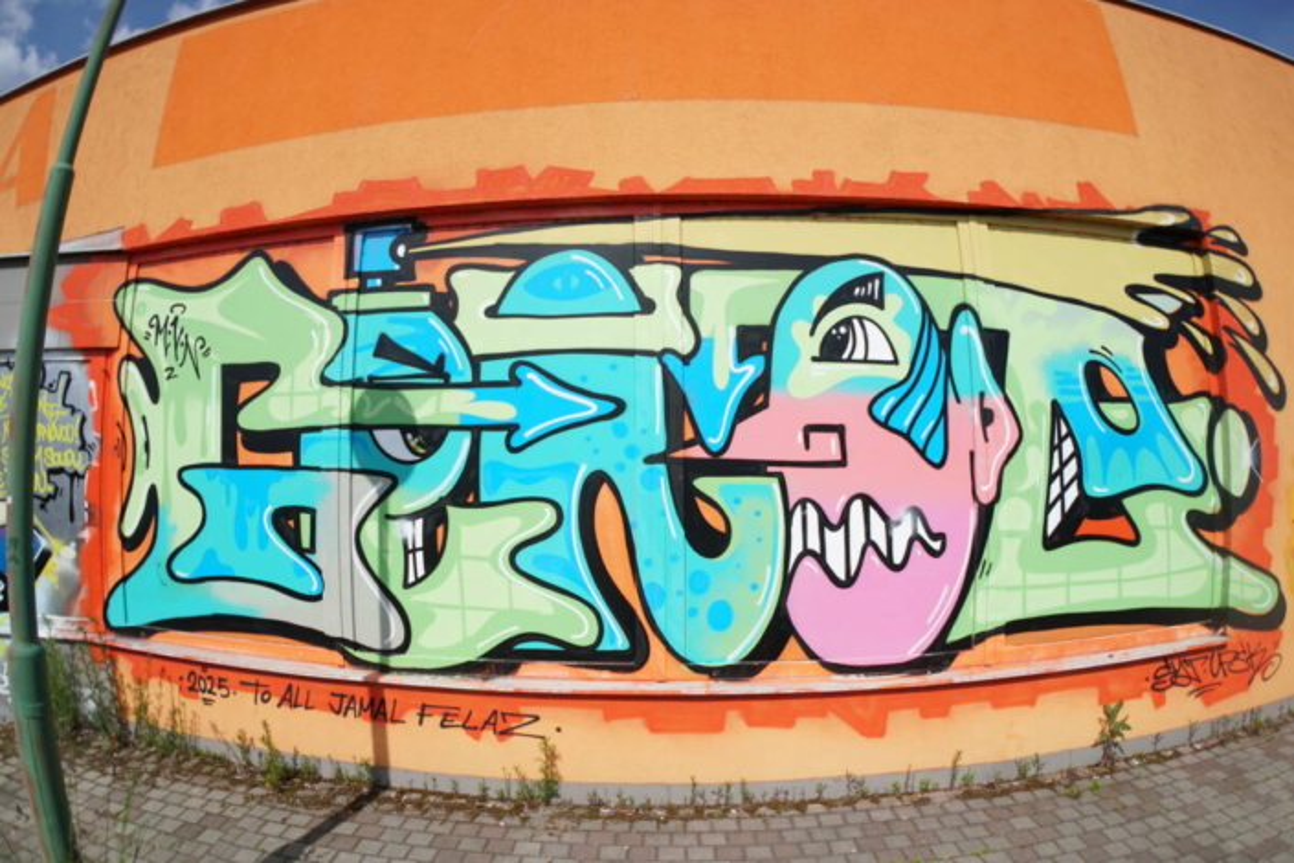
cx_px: 647
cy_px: 432
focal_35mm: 30
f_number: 4.5
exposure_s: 1/1250
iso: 100
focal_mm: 20
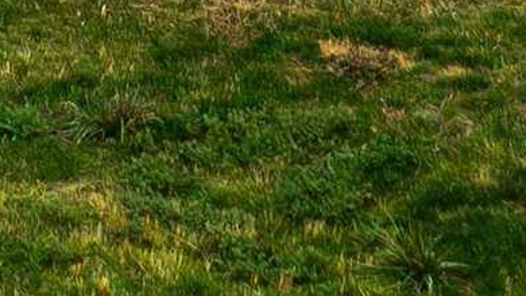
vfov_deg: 5.0
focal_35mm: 206
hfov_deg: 10.3
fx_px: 2872
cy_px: -1034
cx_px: -81
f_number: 2.8
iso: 110
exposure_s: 1/800
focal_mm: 4.39
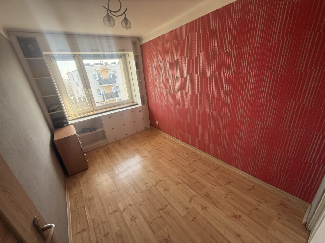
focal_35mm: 14
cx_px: 162
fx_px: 131
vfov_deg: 85.7
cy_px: 122
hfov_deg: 102.1
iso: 100
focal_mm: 2.22
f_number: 2.2
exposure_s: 1/99
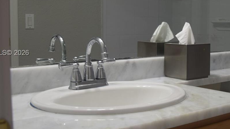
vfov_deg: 21.0
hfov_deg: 35.8
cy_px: 53
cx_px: 171
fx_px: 348
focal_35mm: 57
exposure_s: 1/60
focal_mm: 18
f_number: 4
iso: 400
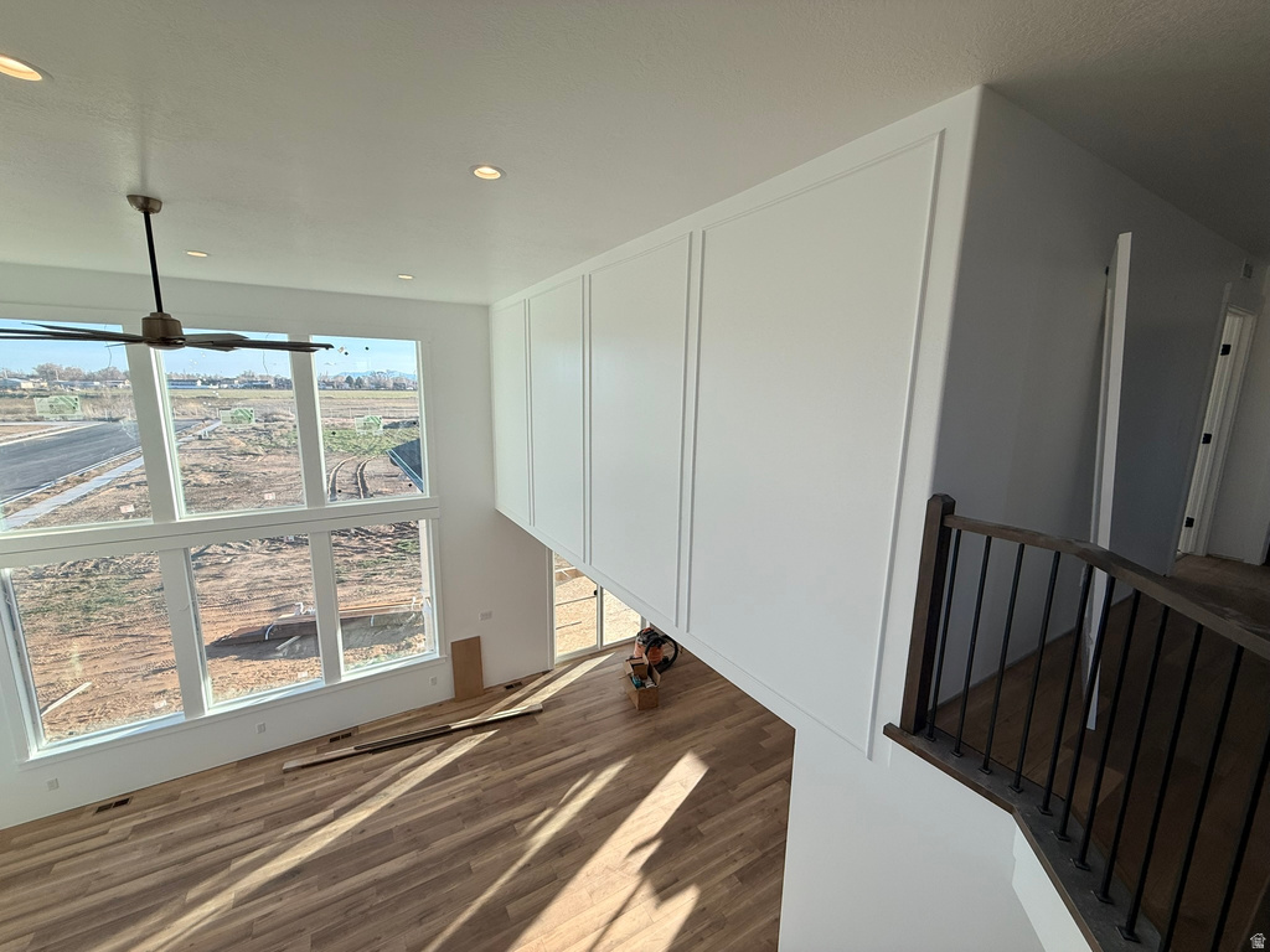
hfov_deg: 102.1
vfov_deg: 85.7
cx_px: 635
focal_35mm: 14
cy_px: 476
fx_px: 514
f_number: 2.2
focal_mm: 2.22
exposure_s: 1/390
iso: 50
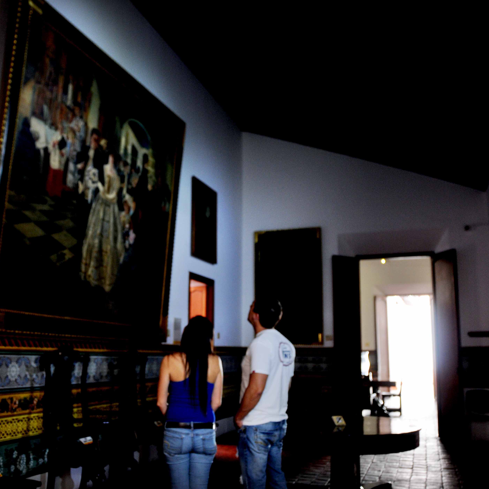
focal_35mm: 35
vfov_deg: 47.2
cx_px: 193
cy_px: 242
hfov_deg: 46.9
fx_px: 559
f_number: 3.5
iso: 400
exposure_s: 1/20
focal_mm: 18
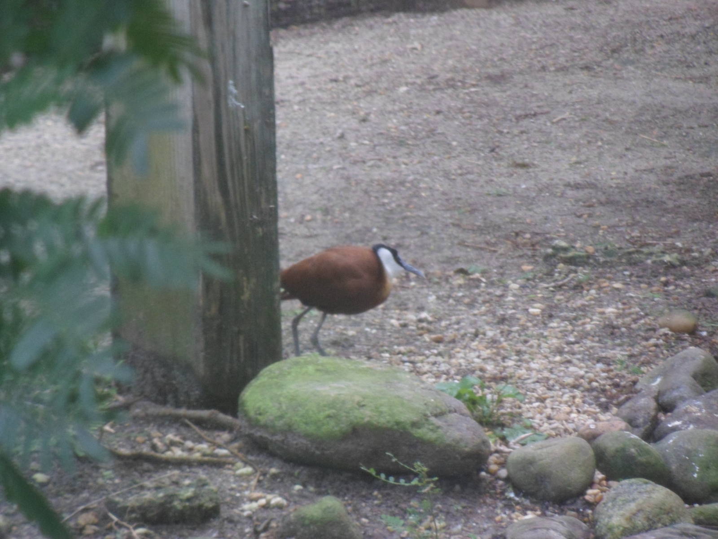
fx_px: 5600
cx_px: 359
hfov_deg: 7.3
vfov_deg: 5.5
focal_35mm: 270
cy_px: 270
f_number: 5.9
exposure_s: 1/60
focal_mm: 46.8
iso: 320
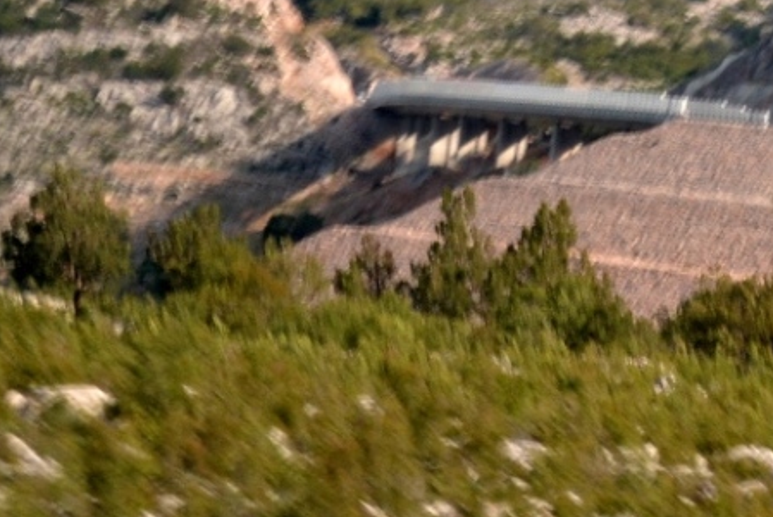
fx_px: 7155
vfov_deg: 4.1
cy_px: -315
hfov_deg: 6.1
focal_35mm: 333
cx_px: 1005
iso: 400
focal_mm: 55
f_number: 5.6
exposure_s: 1/60
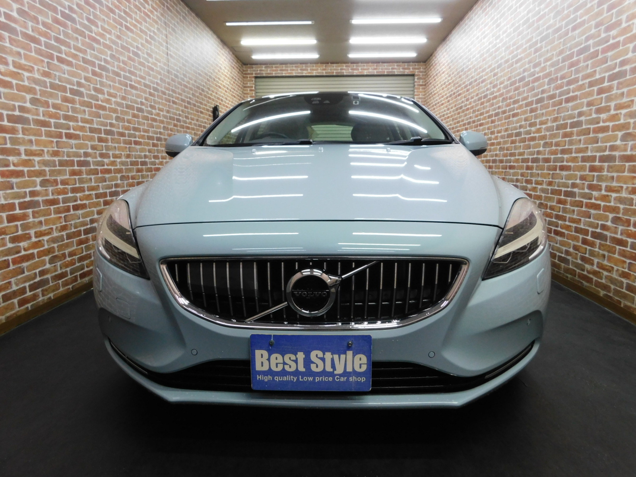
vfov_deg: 58.9
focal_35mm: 23
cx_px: 318
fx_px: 423
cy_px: 238
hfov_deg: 73.9
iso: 250
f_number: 3
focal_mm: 4
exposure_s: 1/30
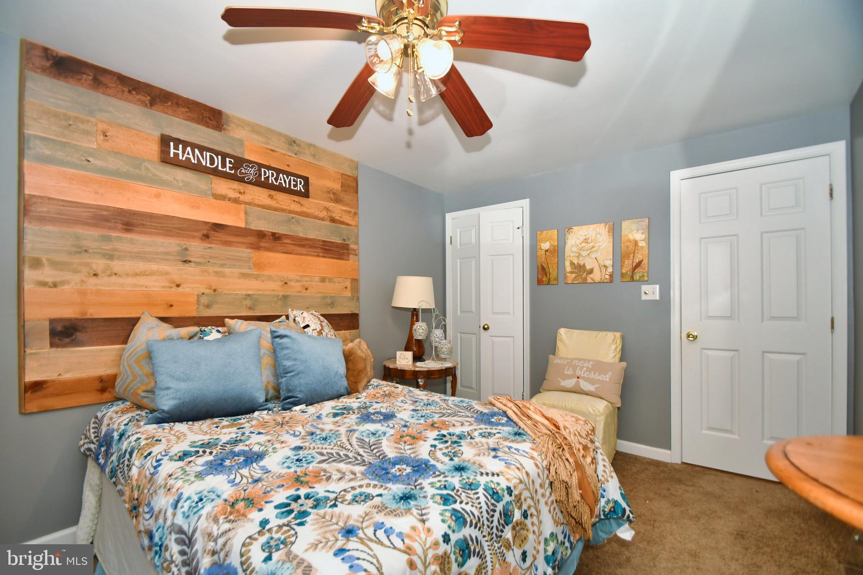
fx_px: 360
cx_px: 432
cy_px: 288
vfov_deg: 77.3
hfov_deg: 100.4
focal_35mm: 15
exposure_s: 1/100
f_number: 3.5
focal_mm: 10
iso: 500
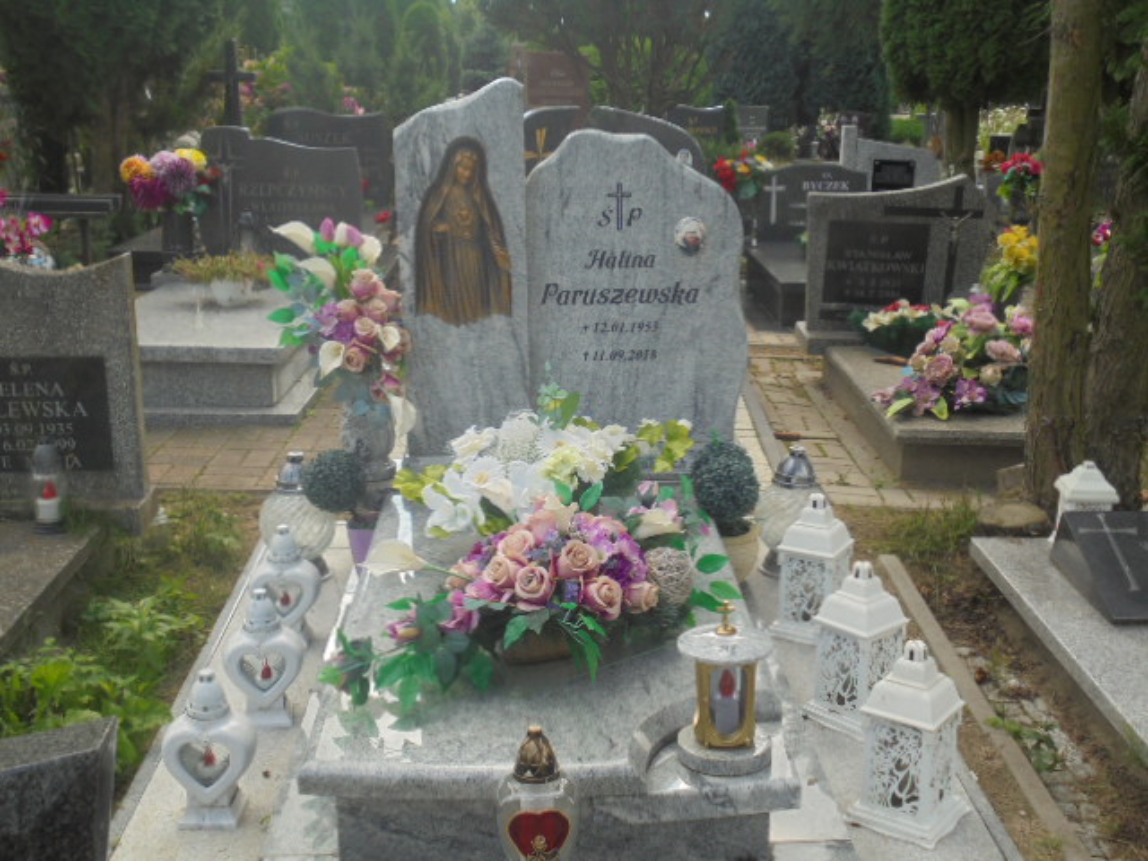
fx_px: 1426
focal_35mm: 43
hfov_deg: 43.9
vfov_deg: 33.6
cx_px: 574
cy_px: 430
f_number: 4.5
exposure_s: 1/160
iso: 100
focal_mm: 7.8
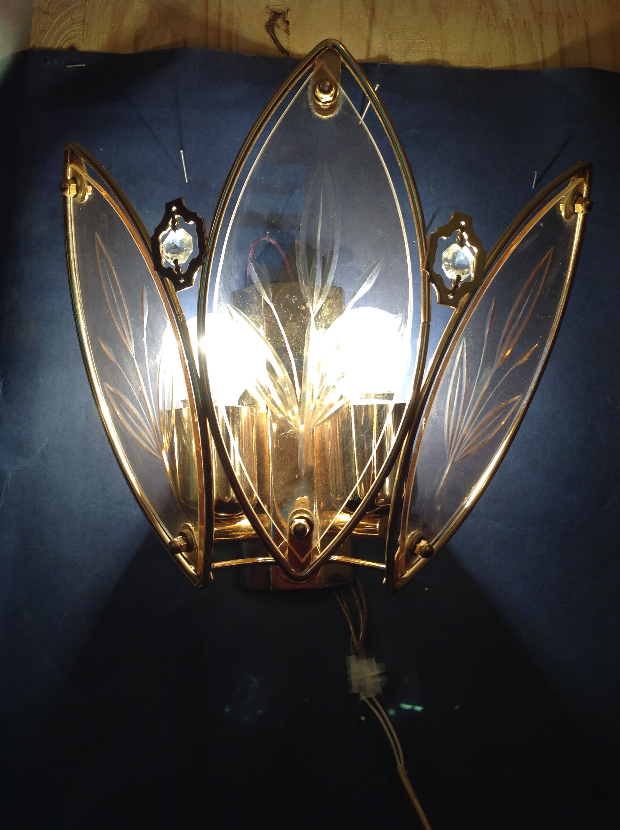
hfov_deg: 40.6
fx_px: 838
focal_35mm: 35
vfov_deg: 52.7
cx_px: 310
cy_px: 415
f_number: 2.4
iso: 80
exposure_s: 1/60
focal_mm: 4.28
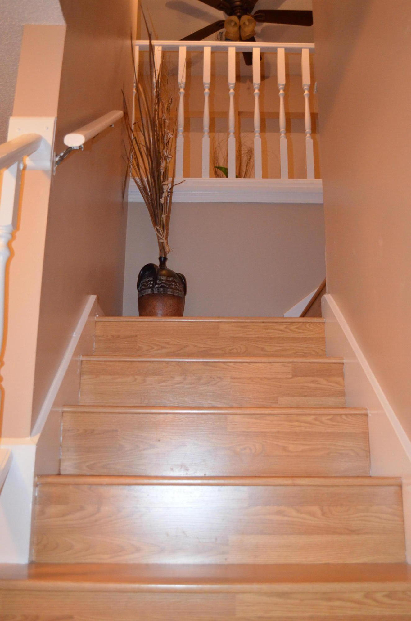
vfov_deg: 53.2
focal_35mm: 36
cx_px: 206
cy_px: 310
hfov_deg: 36.7
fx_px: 619
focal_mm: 24
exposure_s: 1/60
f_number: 4
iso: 3200
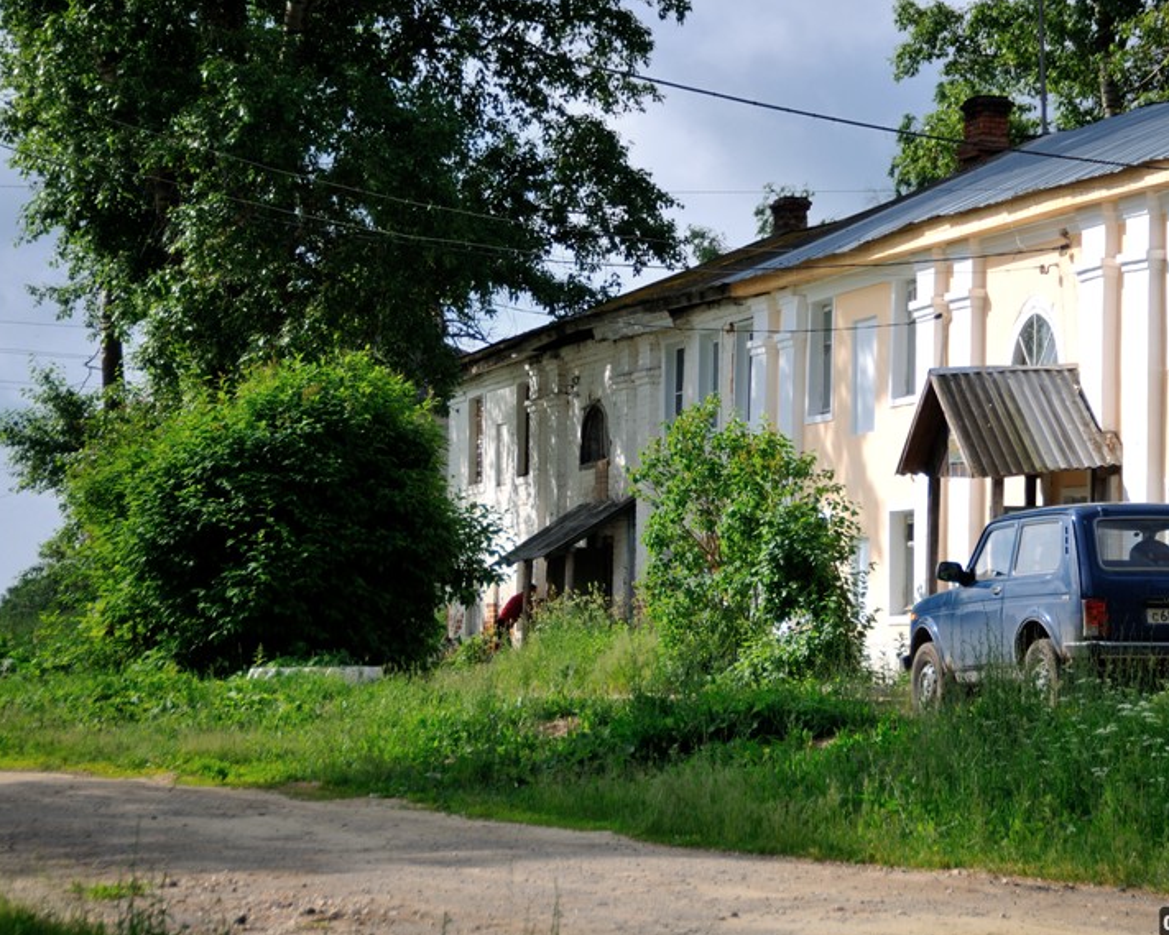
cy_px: 463
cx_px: 727
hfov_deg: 16.6
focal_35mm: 116
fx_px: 4000
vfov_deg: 13.3
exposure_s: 1/640
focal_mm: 65
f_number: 5
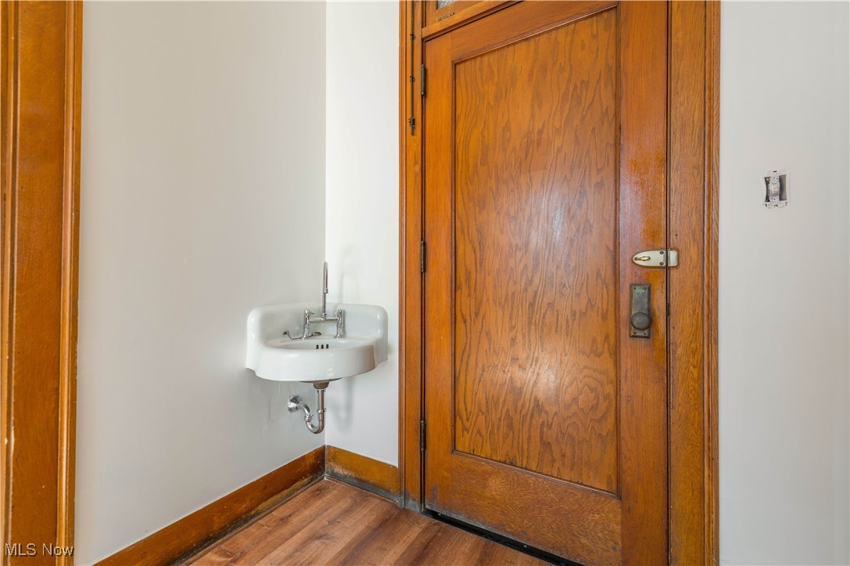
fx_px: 330
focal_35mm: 14
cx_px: 425
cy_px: 283
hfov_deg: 104.3
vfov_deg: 81.1
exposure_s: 1/25
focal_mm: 14
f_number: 10
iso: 200
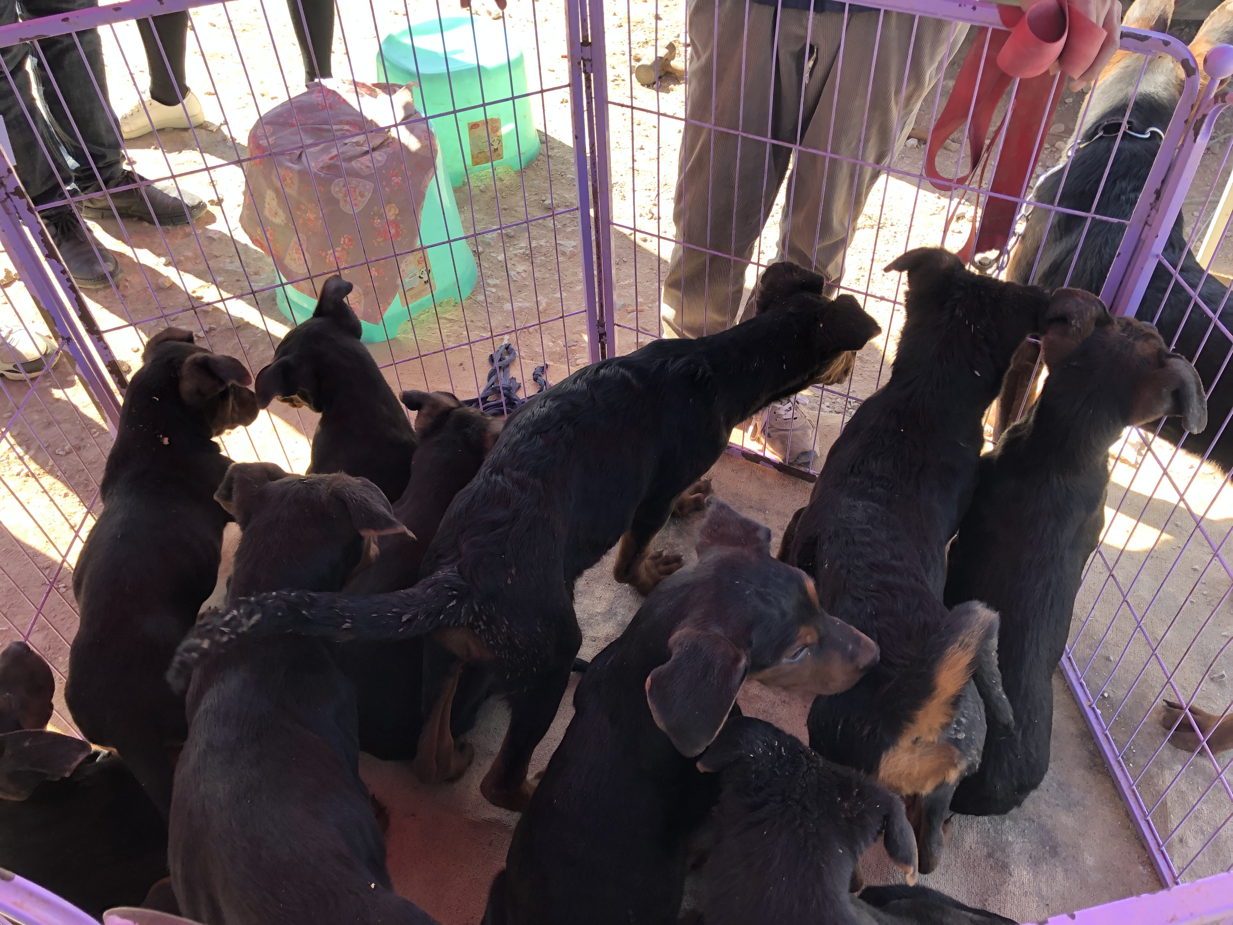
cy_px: 462
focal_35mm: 28
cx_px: 616
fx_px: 997
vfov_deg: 49.7
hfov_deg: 63.4
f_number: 1.8
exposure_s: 1/120
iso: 25
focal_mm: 3.99
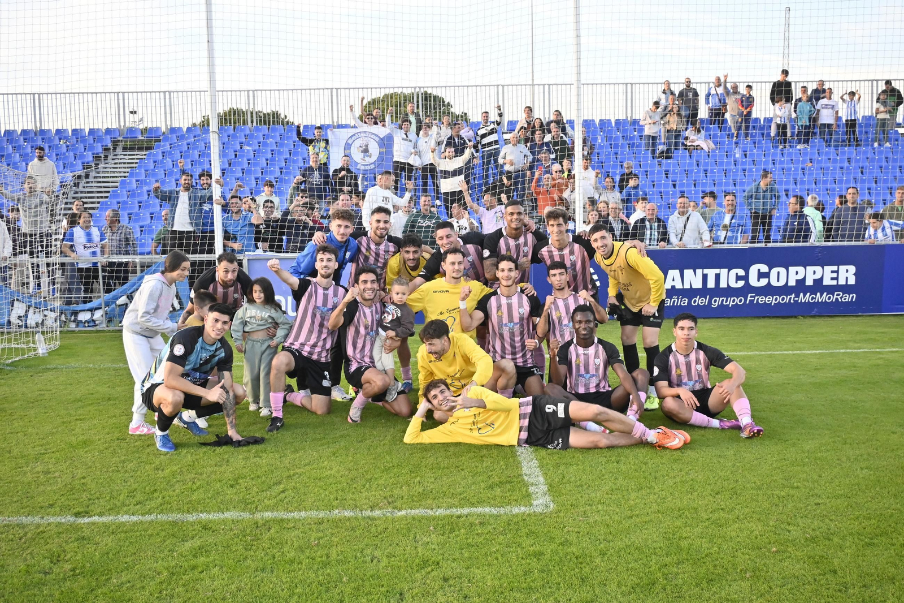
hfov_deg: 51.3
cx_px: 452
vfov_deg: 35.5
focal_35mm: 38
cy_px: 302
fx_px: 941
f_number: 5
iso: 1600
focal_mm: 25
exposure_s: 1/320
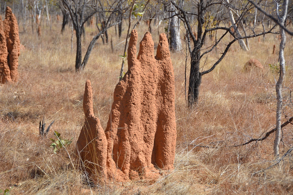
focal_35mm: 112
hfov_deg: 18.2
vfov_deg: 12.2
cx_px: 146
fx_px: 915
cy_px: 98
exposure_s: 1/1600
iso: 400
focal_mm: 75
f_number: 5.6
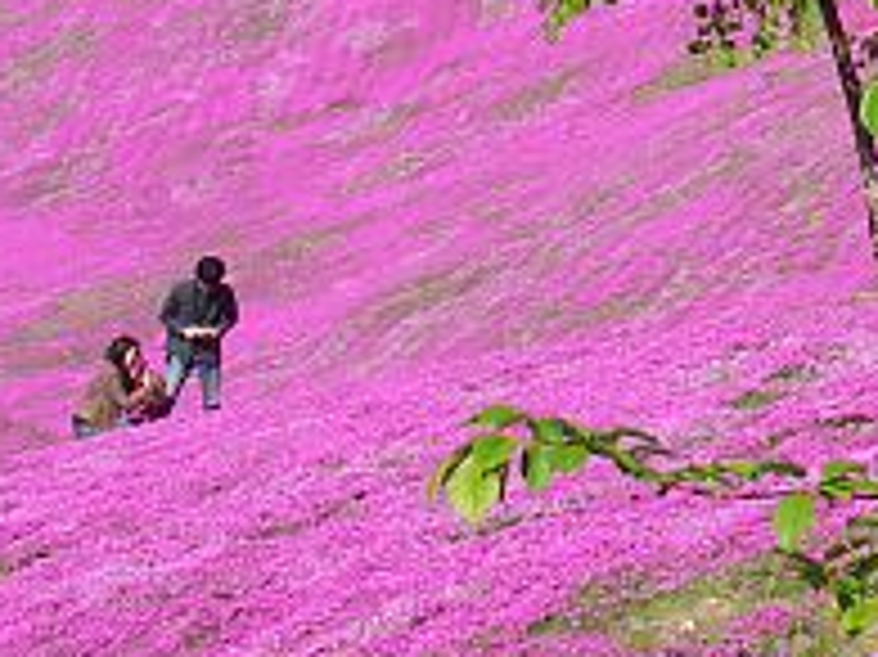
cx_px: 1067
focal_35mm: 161
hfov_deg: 12.0
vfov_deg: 9.0
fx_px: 4081
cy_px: -256
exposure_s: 1/80
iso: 50
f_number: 10
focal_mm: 12.7
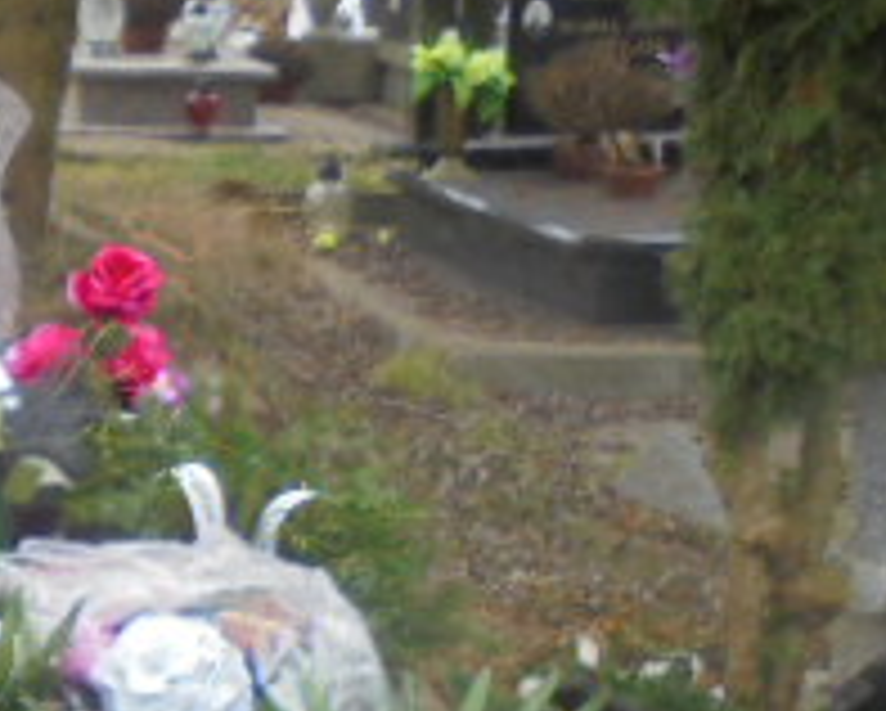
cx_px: -382
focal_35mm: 92
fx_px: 2415
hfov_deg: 18.7
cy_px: 756
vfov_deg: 16.3
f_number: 3.7
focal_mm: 5.3
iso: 100
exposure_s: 1/50
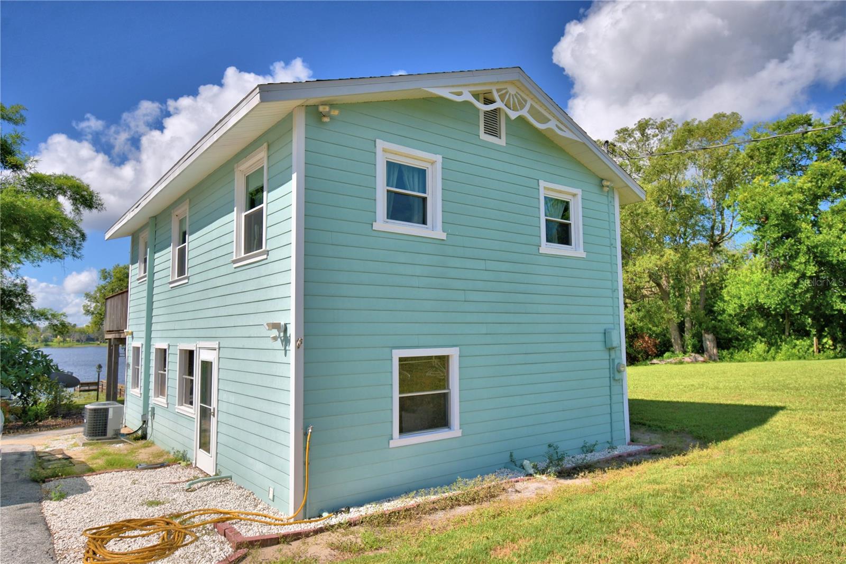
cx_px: 423
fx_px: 517
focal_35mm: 22
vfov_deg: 57.2
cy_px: 282
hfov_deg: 78.6
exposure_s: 1/1250
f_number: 5.3
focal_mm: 15
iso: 100
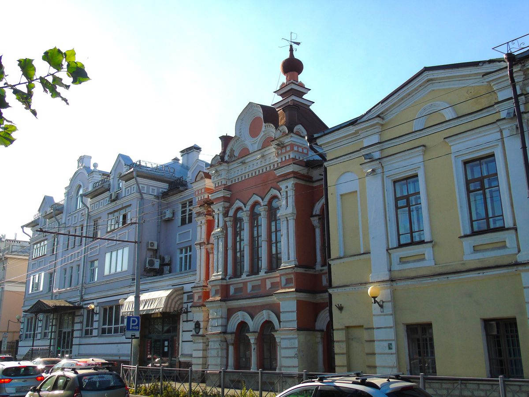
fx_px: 520
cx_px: 264
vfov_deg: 41.8
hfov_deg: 54.0
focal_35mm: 34
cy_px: 198
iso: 80
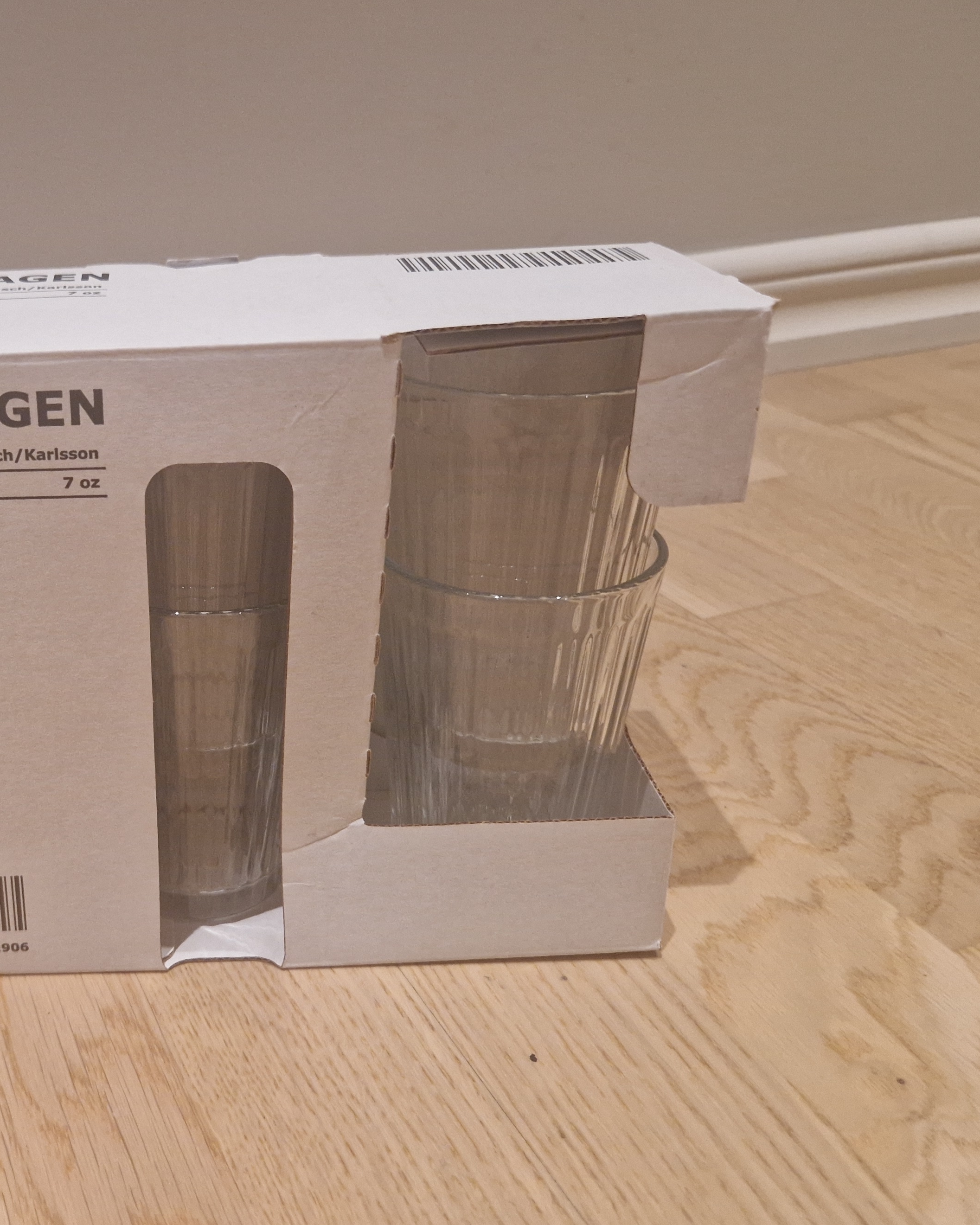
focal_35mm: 34
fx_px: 1233
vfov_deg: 52.8
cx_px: 140
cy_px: 633
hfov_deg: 40.8
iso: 80
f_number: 1.8
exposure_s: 1/100
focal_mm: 5.4
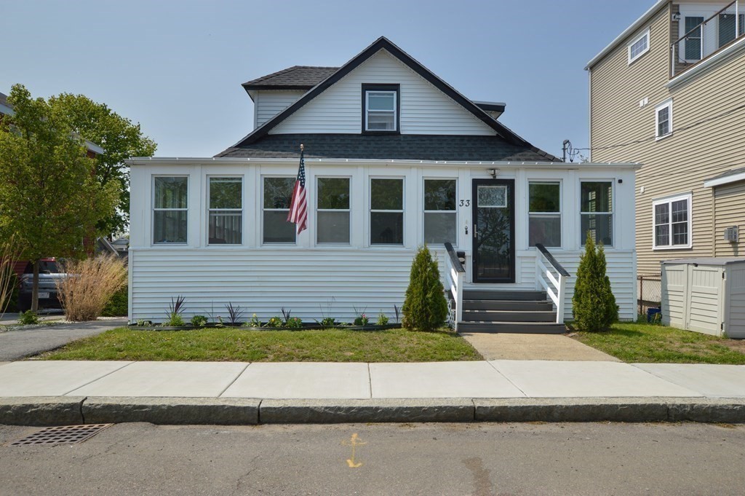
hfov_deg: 70.5
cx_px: 372
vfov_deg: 50.3
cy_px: 248
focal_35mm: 26
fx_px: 527
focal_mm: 17
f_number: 10
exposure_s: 1/800
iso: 200
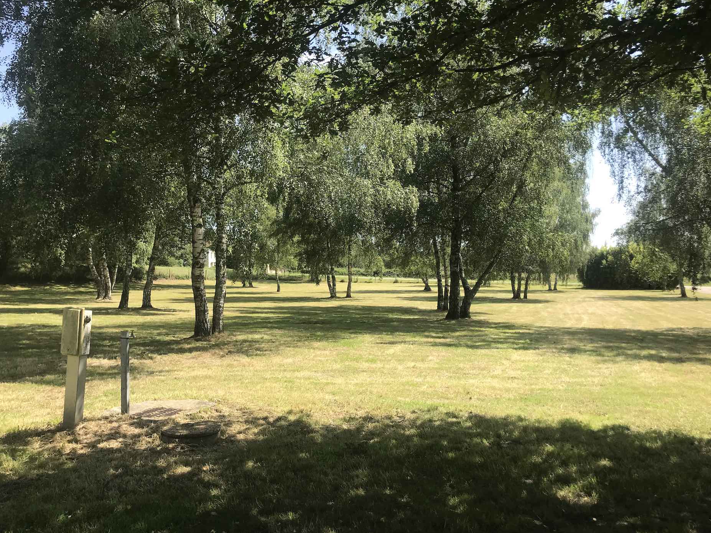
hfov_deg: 61.7
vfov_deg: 48.2
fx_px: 596
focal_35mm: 29
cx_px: 356
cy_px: 259
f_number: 1.8
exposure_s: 1/967
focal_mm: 3.99
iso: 20
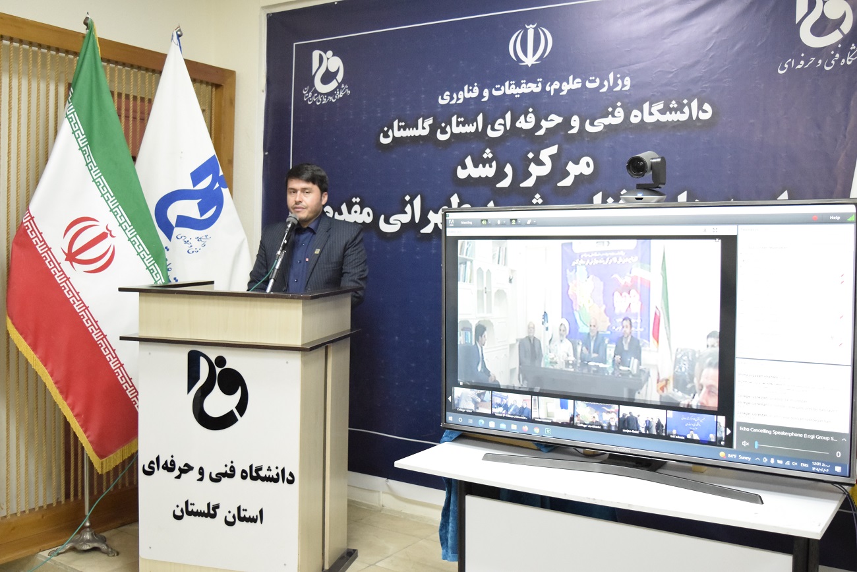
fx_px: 857
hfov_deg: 53.1
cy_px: 286
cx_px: 428
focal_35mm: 36
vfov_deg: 36.9
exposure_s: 1/125
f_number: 4.5
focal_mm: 24
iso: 5000
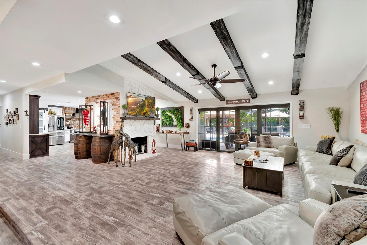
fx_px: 153
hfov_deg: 100.4
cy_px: 122
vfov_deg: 77.3
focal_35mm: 15
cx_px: 184
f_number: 8
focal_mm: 10
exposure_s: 1/15
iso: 1600
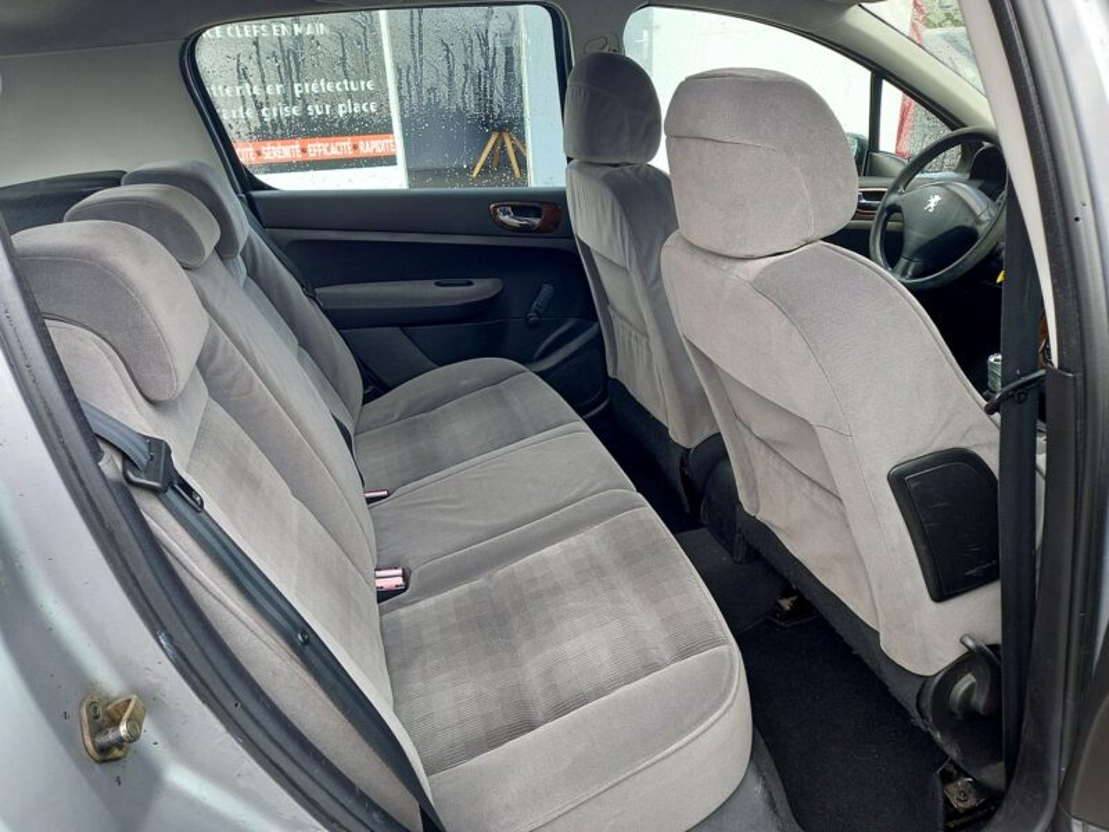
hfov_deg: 69.4
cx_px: 554
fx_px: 801
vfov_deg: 54.9
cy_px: 416
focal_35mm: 25
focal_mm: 4.6
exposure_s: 1/100
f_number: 2
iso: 50
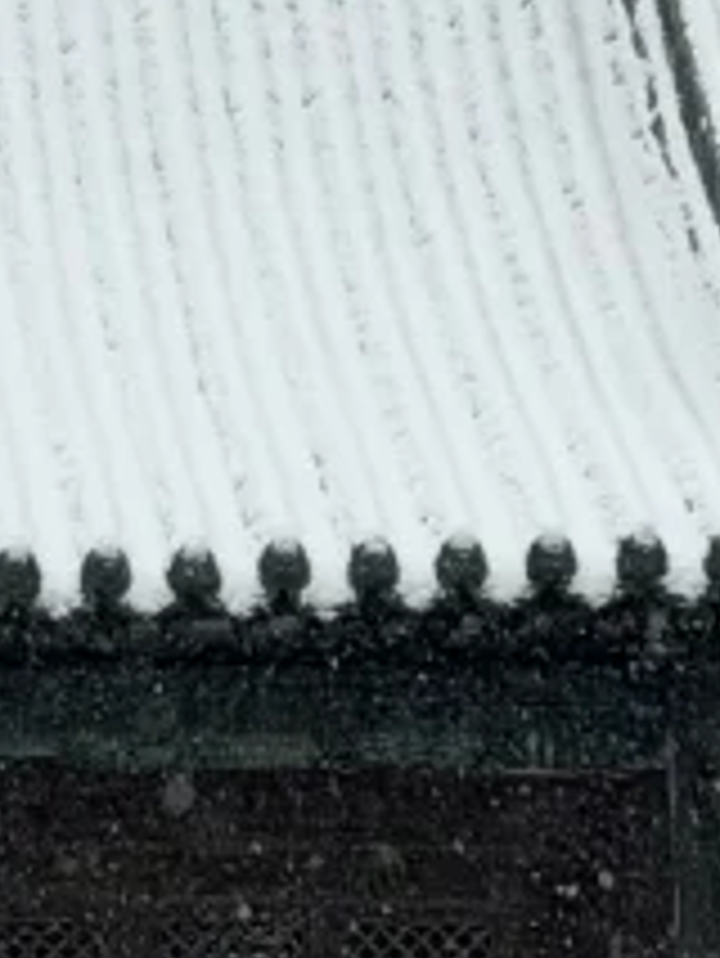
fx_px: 9004
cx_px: -418
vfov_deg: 6.1
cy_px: -40
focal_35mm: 325
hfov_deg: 4.5
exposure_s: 1/183
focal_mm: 6.76
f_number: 1.78
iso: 50
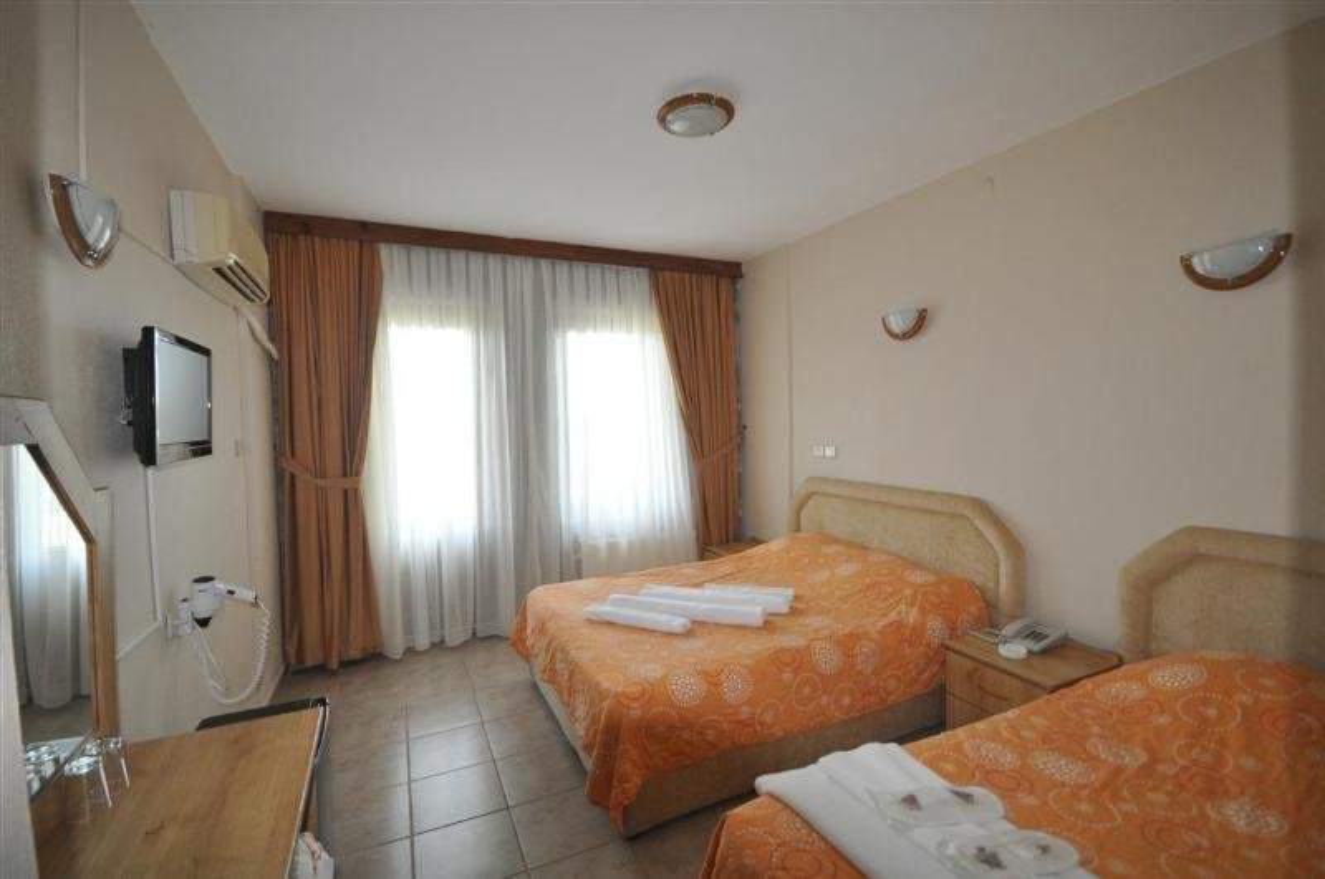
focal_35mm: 15
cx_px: 662
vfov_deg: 77.2
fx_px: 551
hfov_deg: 100.5
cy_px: 440
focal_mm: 10
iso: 800
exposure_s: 1/100
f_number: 4
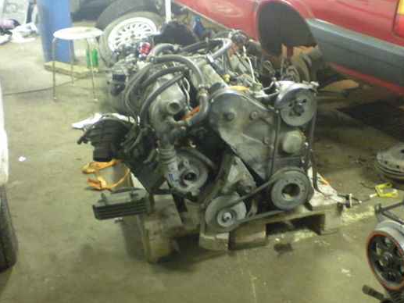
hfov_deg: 40.4
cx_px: 224
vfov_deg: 30.9
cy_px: 137
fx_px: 549
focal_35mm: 47
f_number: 3.1
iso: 800
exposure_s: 1/3.3
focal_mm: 6.3
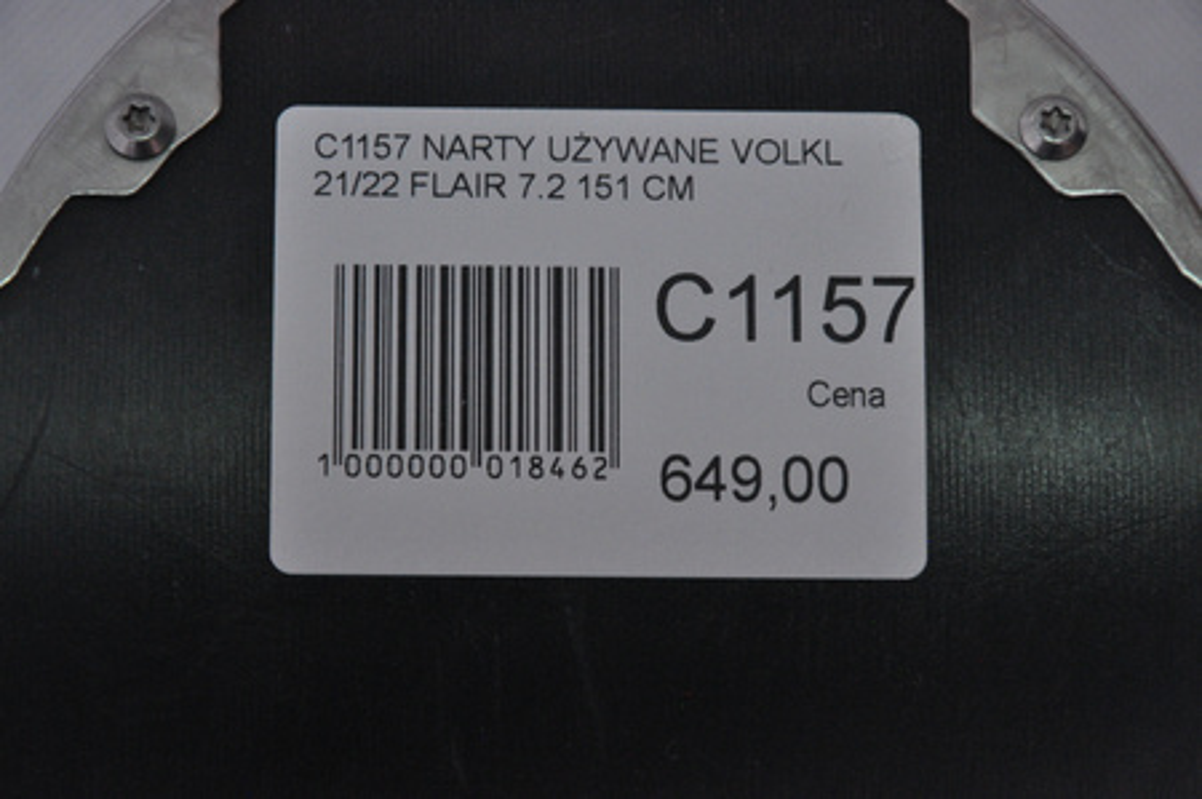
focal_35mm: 158
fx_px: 5253
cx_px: 601
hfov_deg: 13.1
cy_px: 400
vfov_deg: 8.7
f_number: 9.5
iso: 3200
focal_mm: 105
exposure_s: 1/125
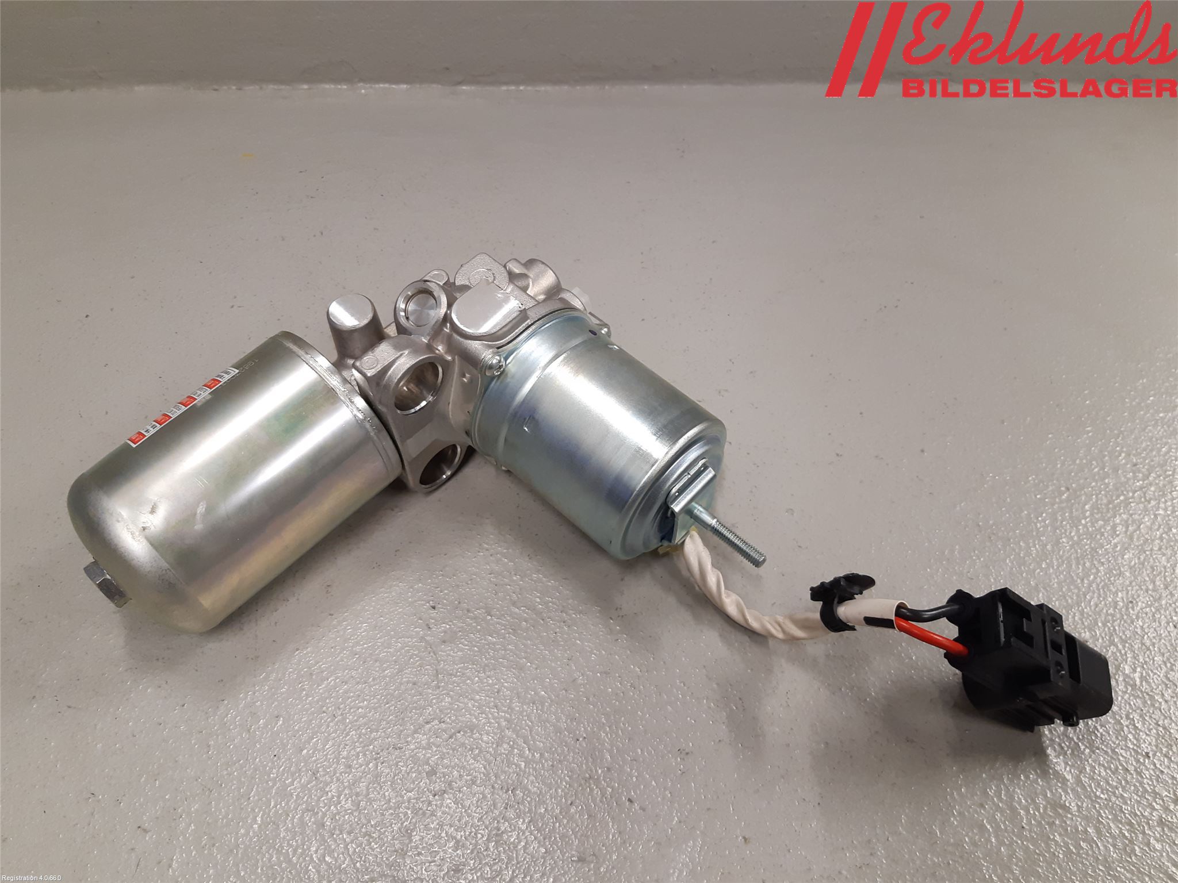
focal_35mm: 26
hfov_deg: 67.3
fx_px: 885
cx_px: 589
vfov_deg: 53.1
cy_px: 442
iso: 125
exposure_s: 1/50
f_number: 1.7
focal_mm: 3.93
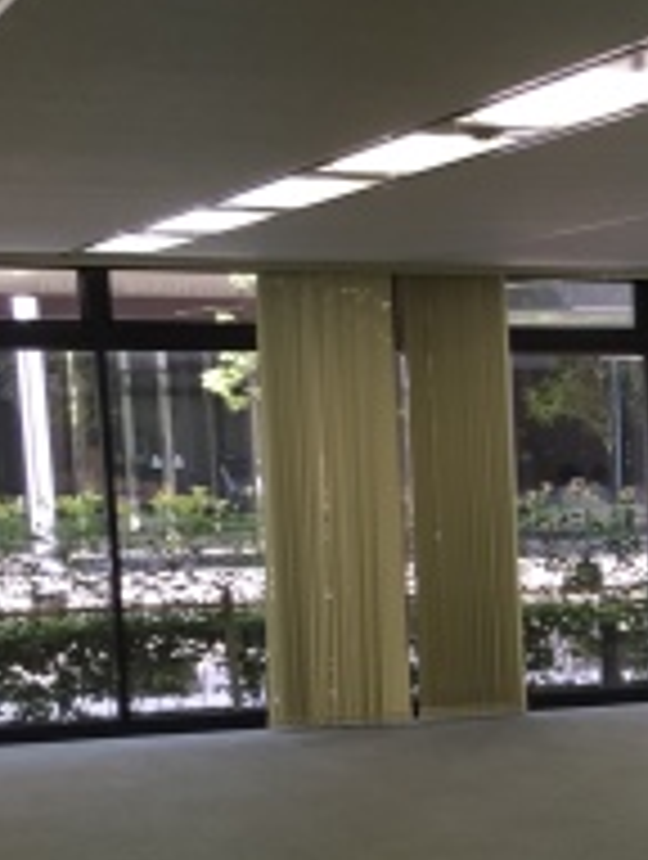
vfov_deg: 19.8
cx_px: 986
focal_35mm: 97
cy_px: 801
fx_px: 2413
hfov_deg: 14.3
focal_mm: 4.15
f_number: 2.2
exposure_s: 1/100
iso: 40
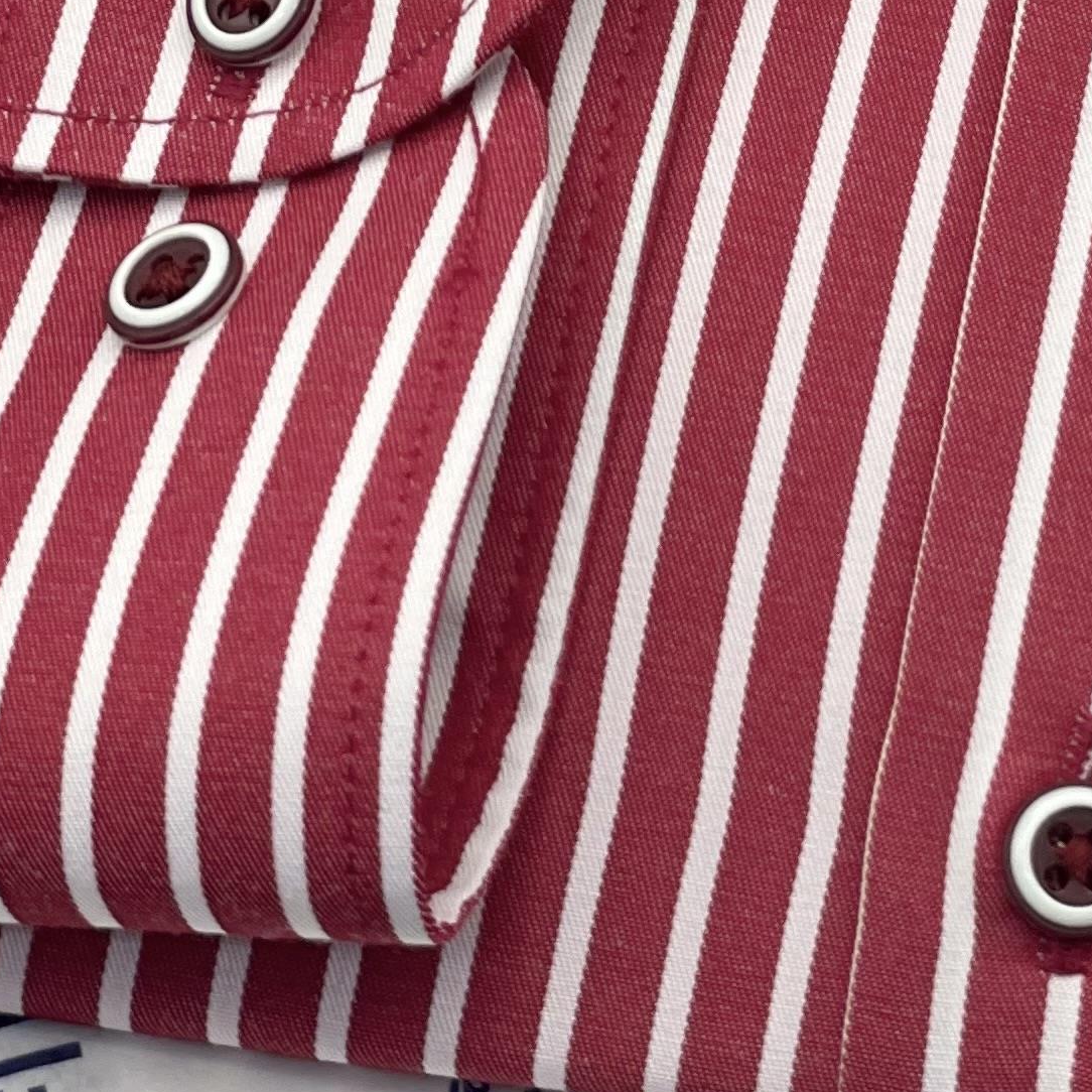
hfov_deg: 10.1
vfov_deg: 9.8
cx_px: 1244
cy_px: -780
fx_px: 6103
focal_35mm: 171
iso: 40
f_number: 2
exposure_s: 1/122
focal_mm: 6
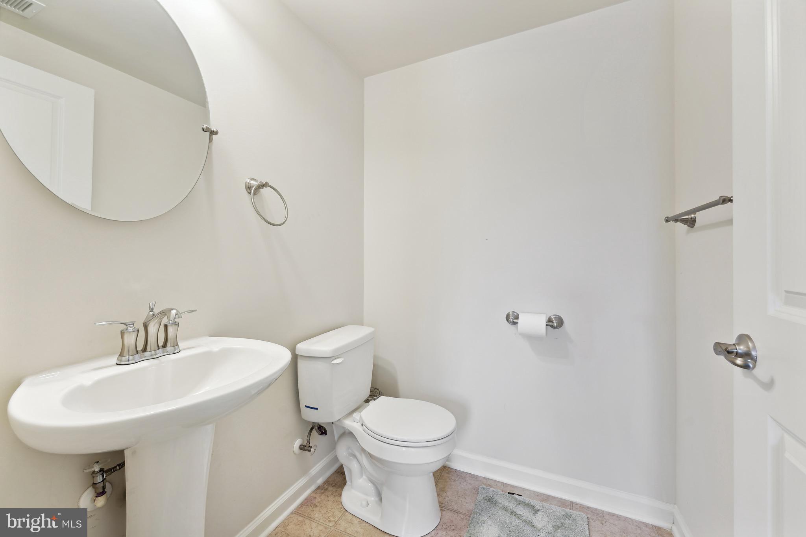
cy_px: 268
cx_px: 403
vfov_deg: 81.2
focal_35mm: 14
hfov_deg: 104.3
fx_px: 313
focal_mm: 14
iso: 200
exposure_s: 1/6
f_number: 8
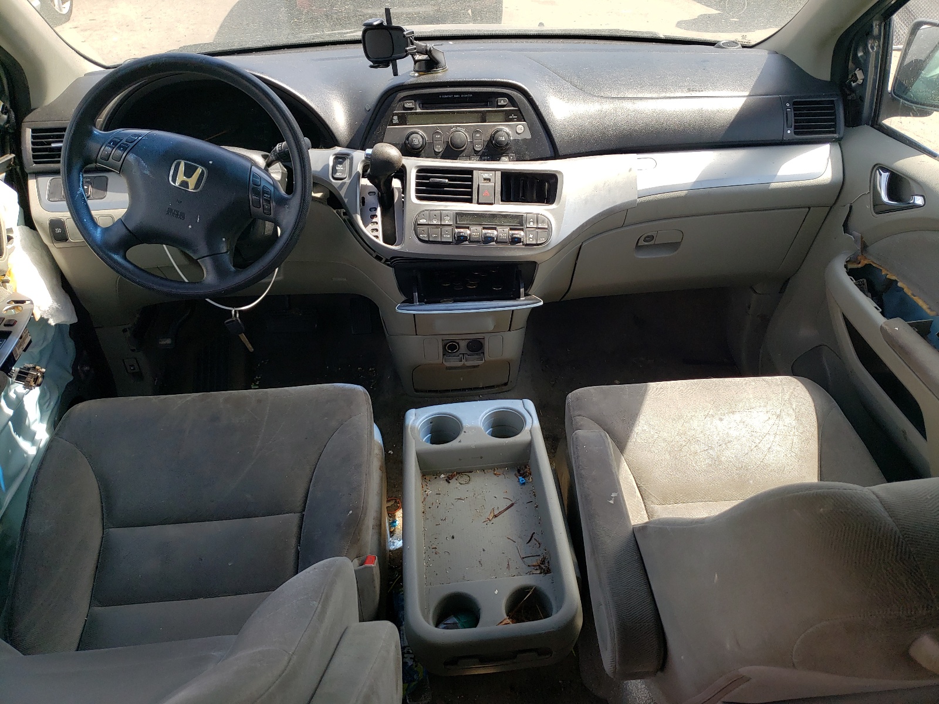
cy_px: 352
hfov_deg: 67.3
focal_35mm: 26
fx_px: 705
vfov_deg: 53.1
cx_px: 470
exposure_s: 1/476
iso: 50
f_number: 1.5
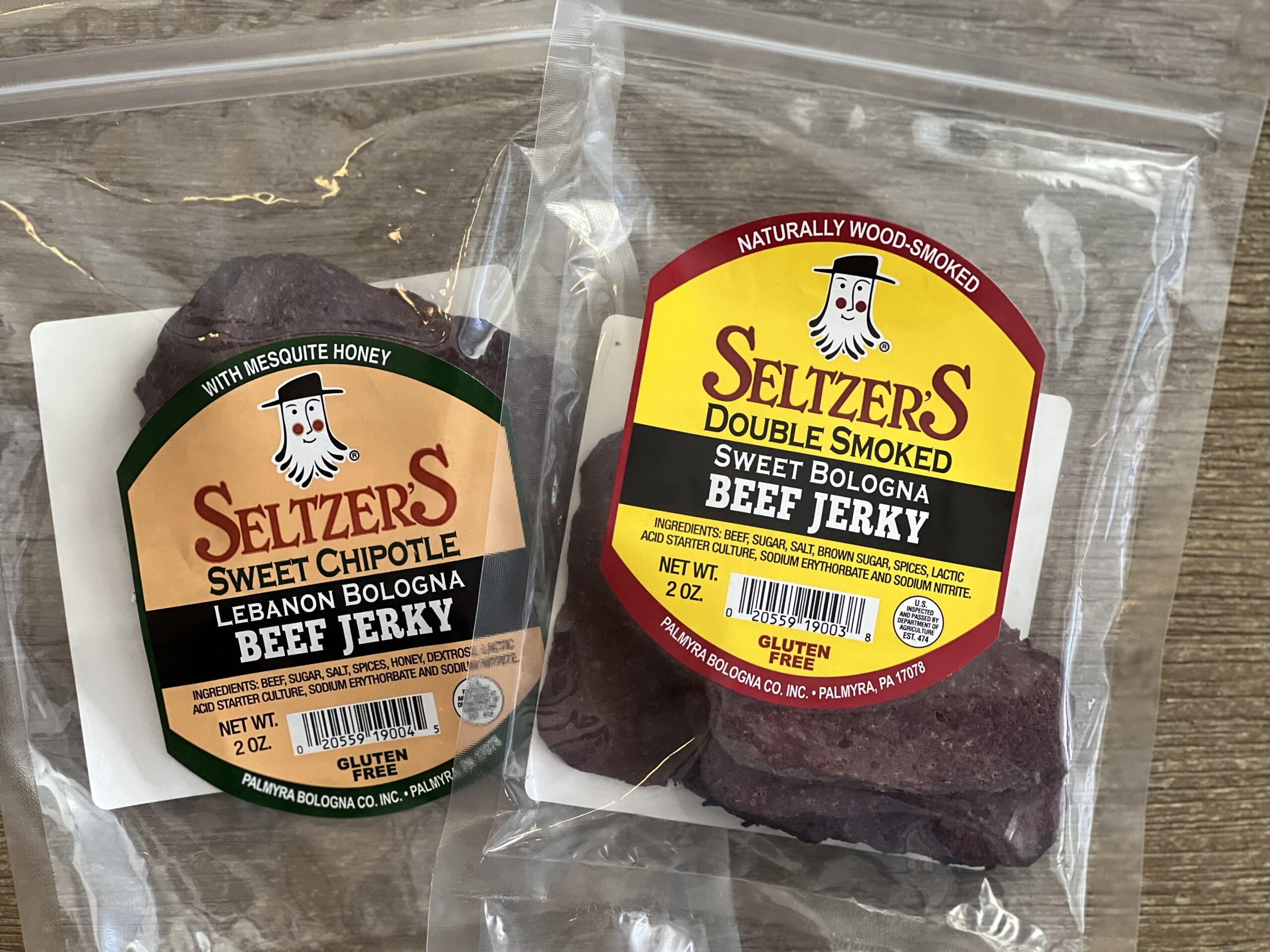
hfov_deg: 25.3
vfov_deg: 19.1
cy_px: 476
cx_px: 635
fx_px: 2825
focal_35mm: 77
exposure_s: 1/40
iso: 200
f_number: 2.8
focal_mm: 9
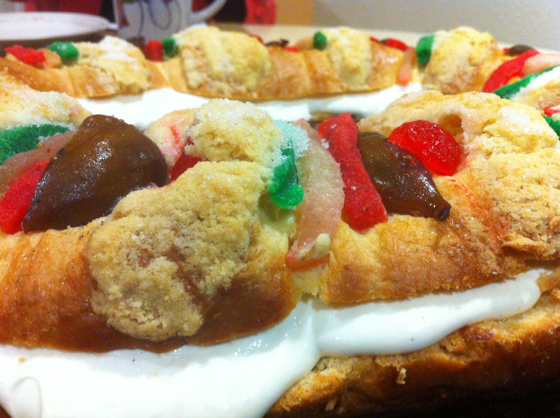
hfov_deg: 52.7
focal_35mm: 35
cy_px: 209
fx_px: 565
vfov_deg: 40.6
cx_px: 280
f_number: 2.8
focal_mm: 3.85
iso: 320
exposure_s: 1/15
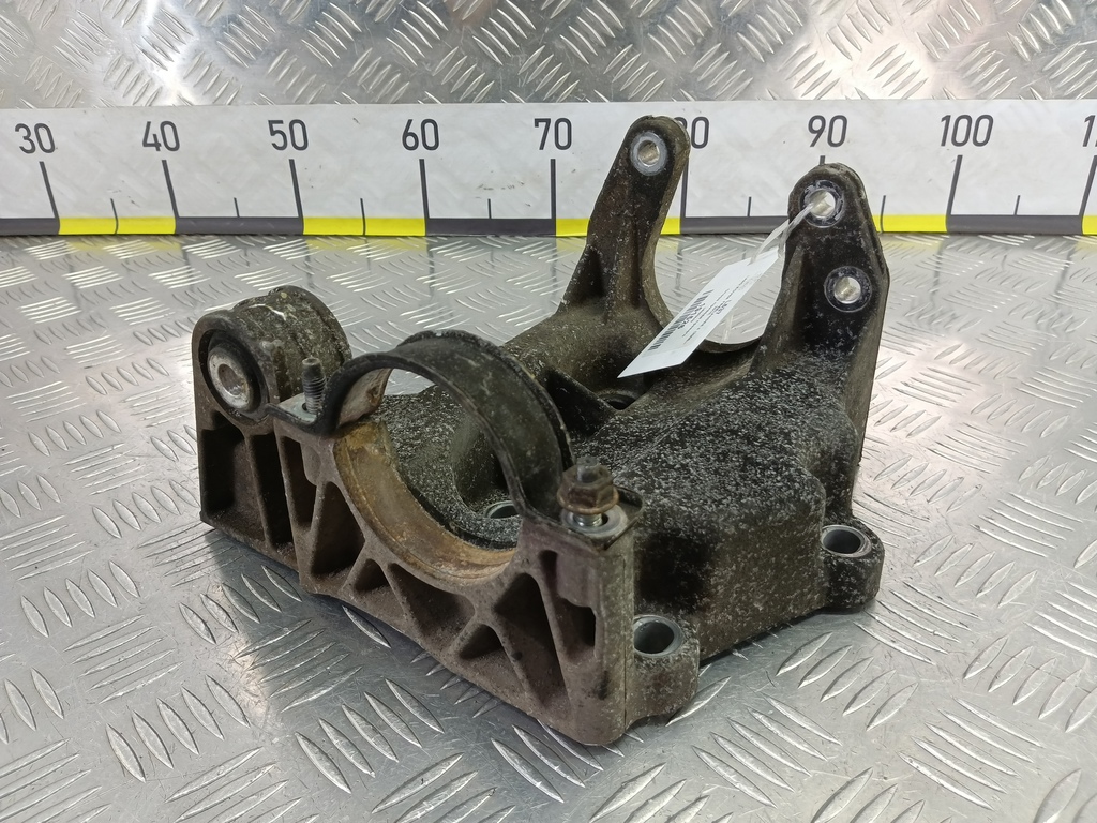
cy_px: 412
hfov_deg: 65.3
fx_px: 856
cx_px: 548
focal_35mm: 27
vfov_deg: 51.4
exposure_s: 1/50
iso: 176
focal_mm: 4.11
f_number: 1.6
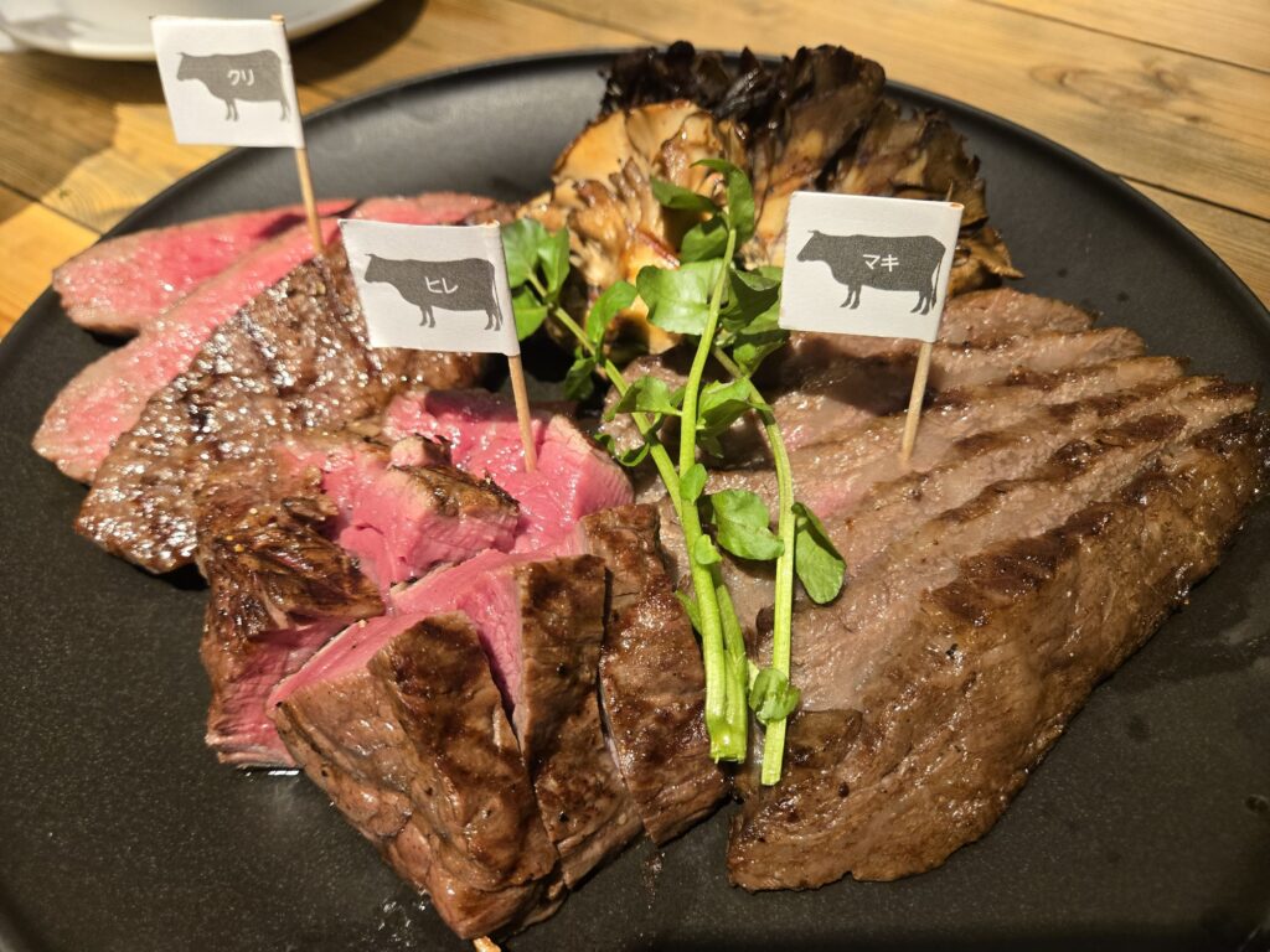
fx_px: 844
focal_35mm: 23
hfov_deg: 73.9
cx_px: 635
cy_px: 476
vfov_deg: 58.9
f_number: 1.8
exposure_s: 1/100
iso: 250
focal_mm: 5.4
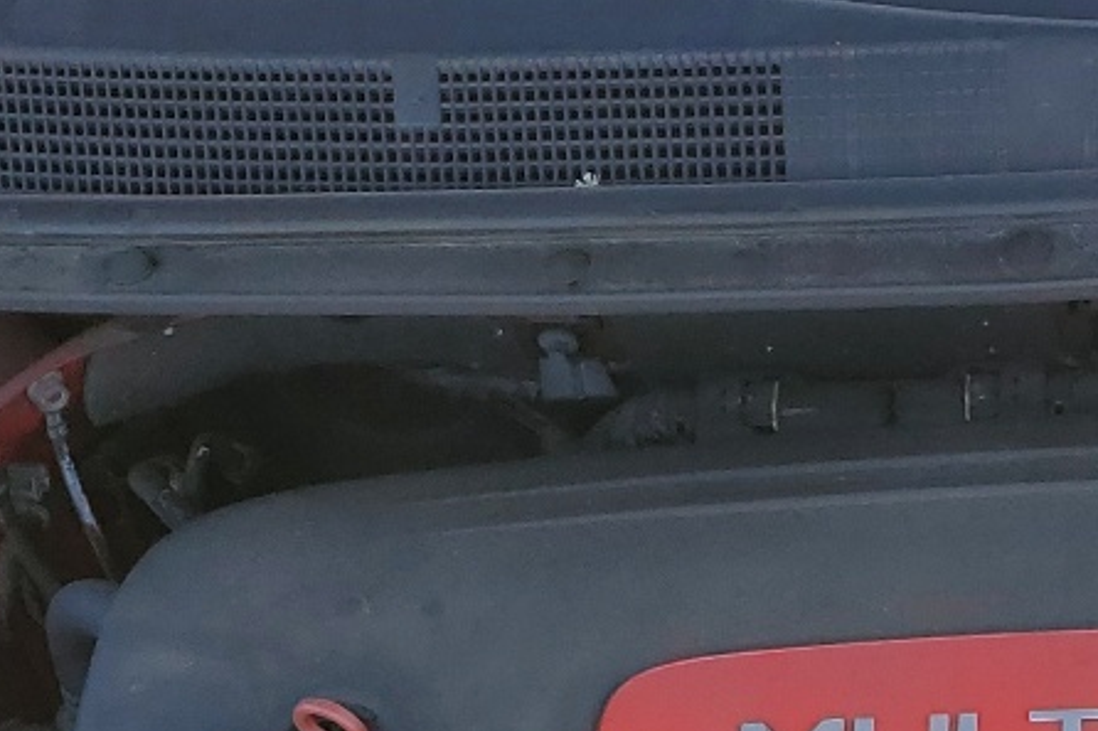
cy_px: 1181
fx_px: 2957
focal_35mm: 97
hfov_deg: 20.3
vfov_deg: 13.1
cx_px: 1108
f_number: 1.5
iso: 50
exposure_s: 1/455
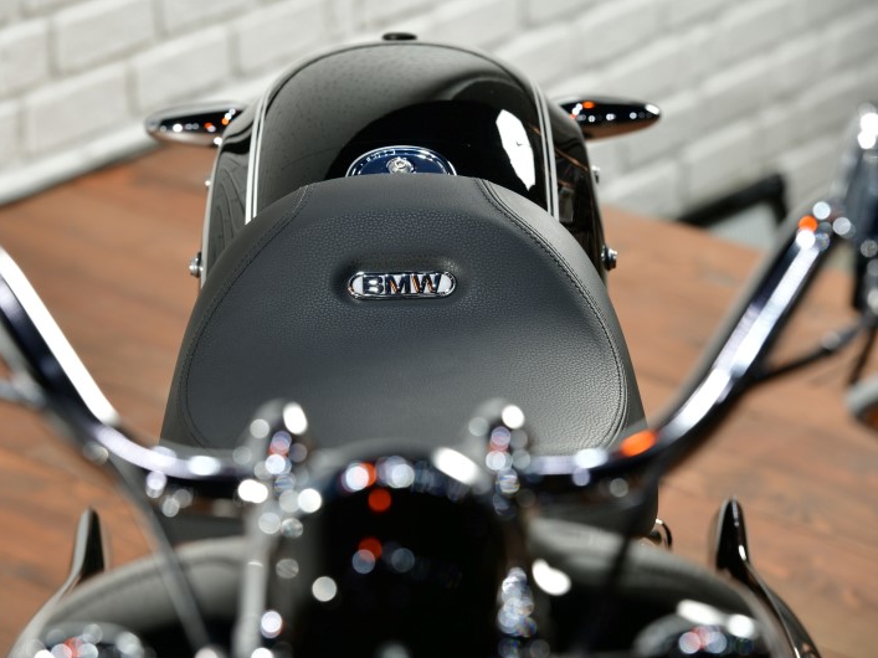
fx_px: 4413
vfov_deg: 8.5
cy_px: 330
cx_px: 401
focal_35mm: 174
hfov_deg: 11.4
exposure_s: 1/100
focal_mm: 160
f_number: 7.1
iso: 200
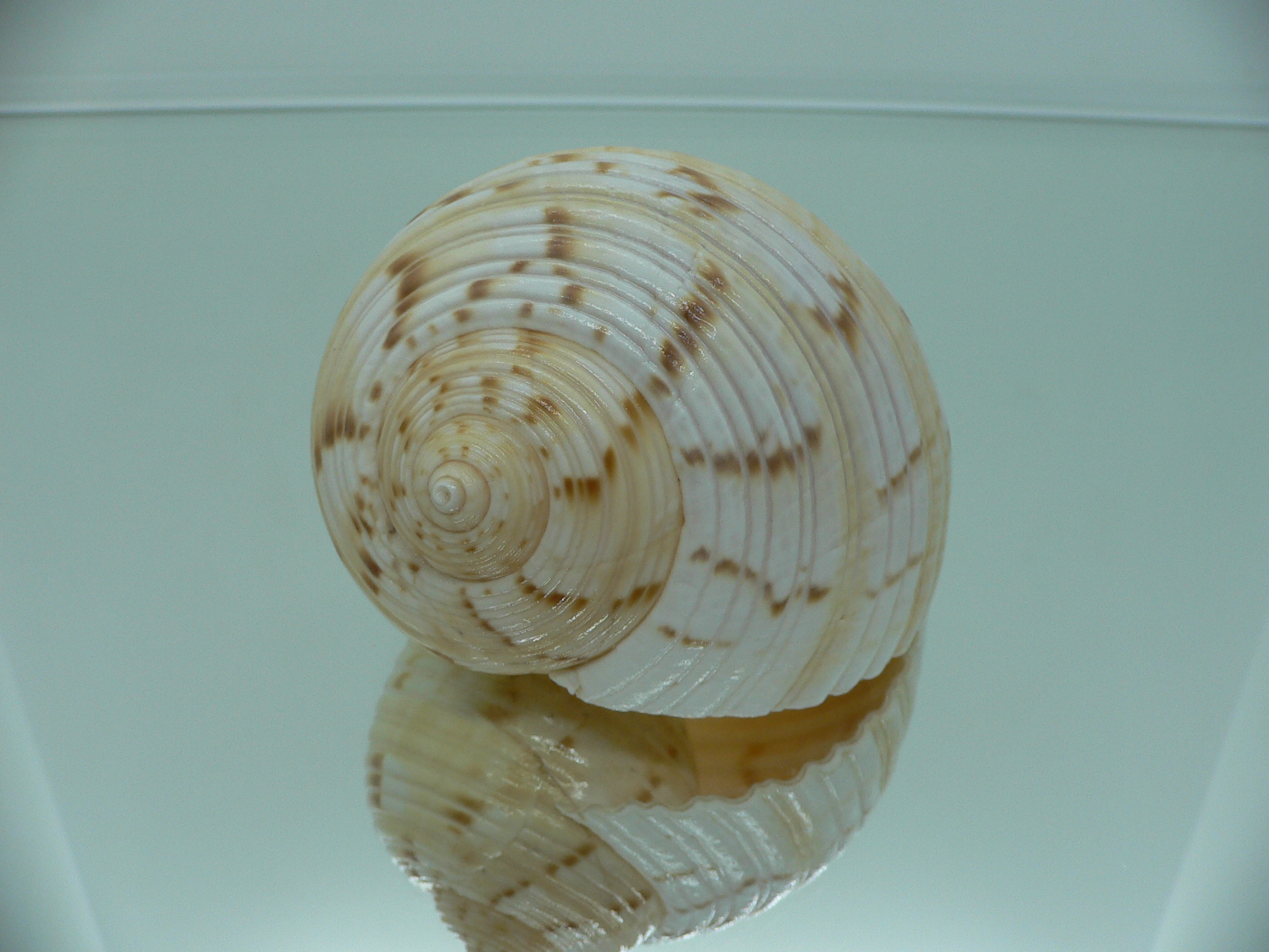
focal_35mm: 35
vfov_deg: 40.7
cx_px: 634
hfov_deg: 52.6
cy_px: 476
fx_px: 1283
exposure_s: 1/60
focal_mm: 4.6
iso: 80
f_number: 2.8
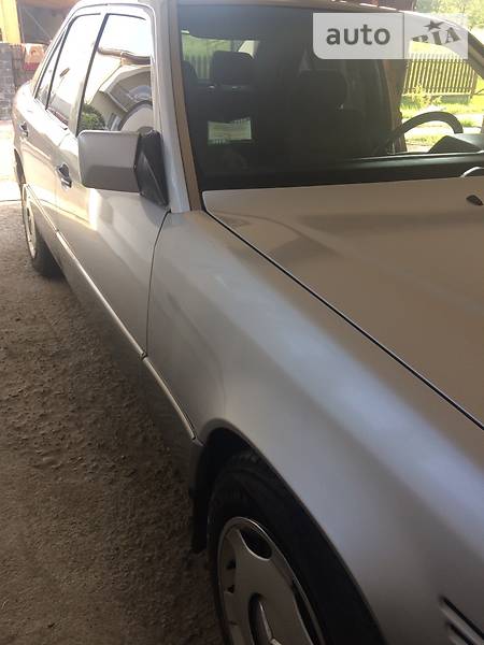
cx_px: 242
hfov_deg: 48.2
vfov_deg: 61.7
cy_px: 322
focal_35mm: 29
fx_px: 541
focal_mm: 4.2
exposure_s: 1/100
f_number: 2.2
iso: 32
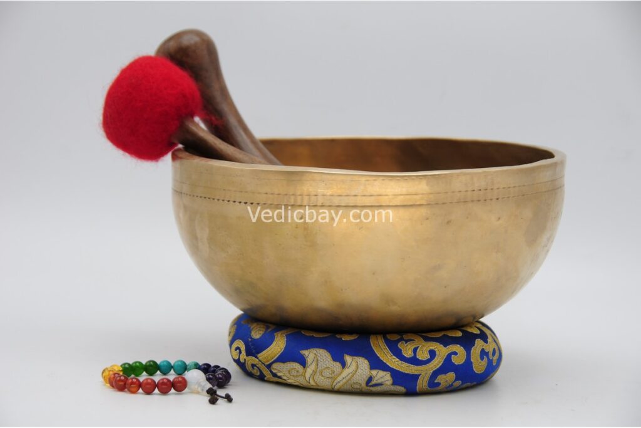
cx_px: 320
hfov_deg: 20.9
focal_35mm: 98
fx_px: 1736
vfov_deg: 14.0
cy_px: 214
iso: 200
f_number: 7.1
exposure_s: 1/160
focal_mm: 65
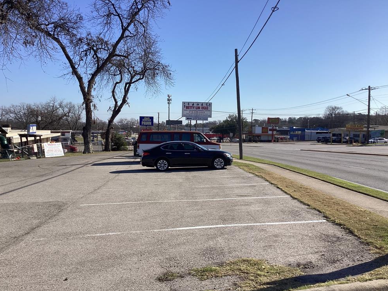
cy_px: 148
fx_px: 359
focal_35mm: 32
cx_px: 191
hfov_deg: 56.8
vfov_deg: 44.2
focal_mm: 3.3
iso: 25
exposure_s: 1/1733
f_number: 2.4
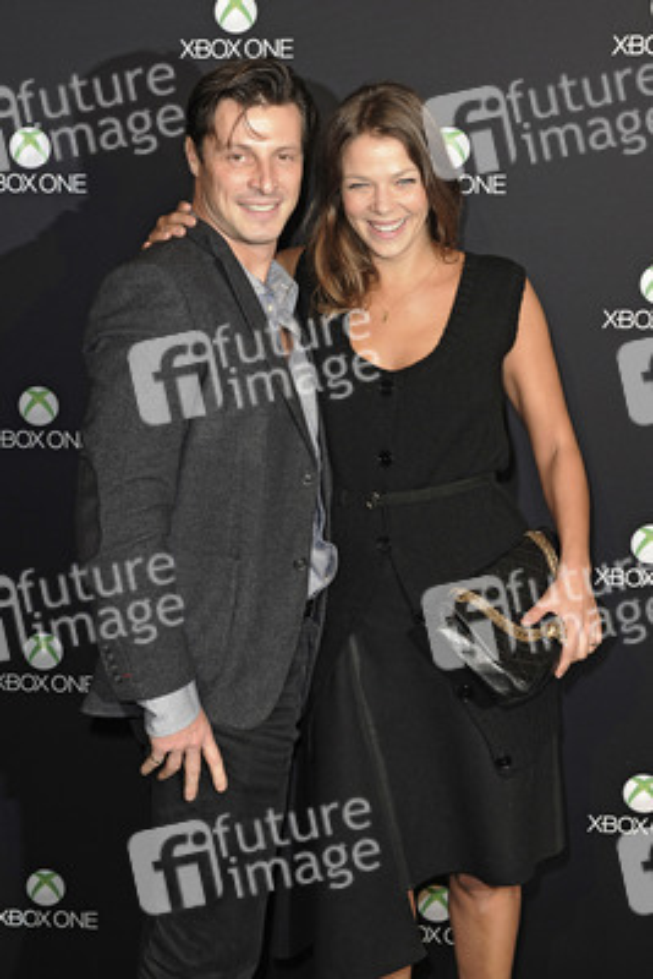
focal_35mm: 55
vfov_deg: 36.2
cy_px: 490
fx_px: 1495
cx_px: 326
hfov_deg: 24.6
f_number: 5.6
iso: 1000
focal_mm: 55
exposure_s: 1/160
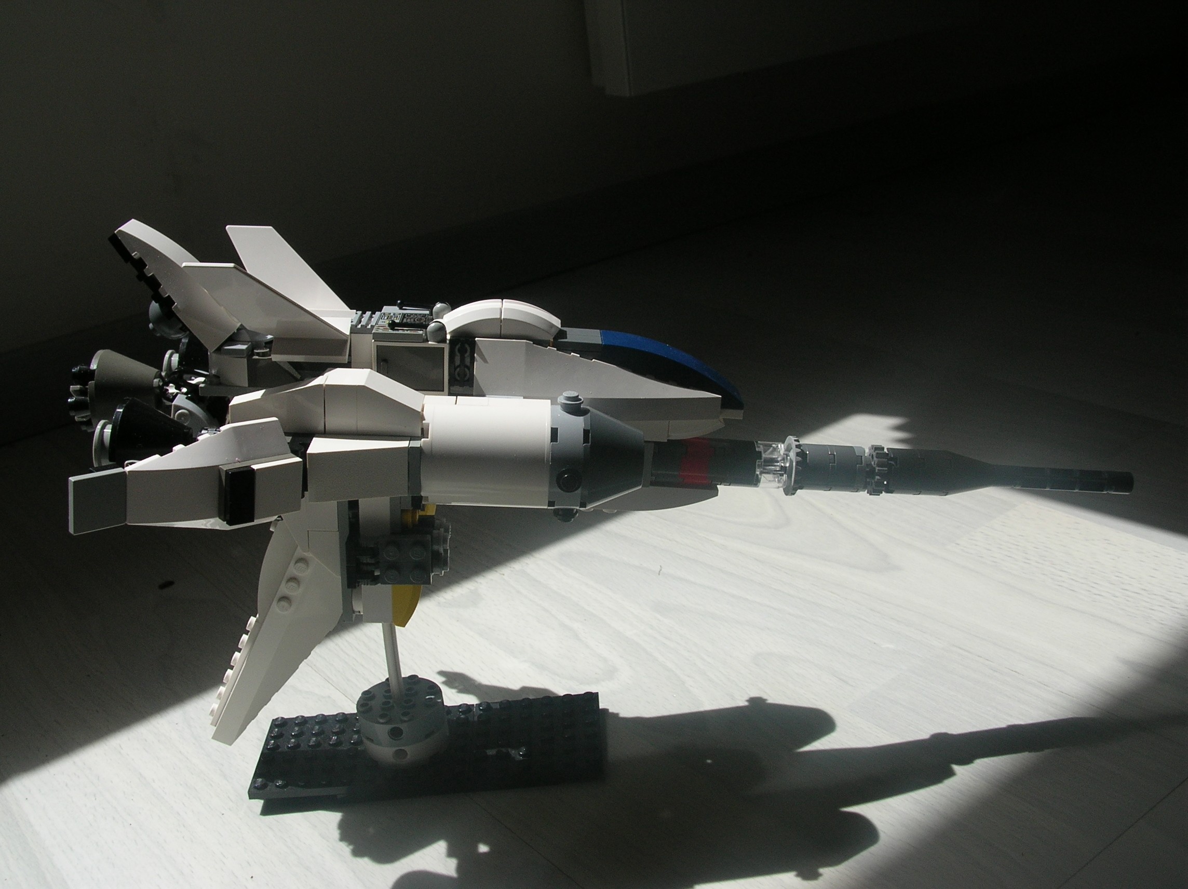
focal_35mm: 36
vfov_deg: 39.6
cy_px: 444
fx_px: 1234
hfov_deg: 51.4
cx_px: 594
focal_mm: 6
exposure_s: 1/794
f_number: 3.7
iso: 50
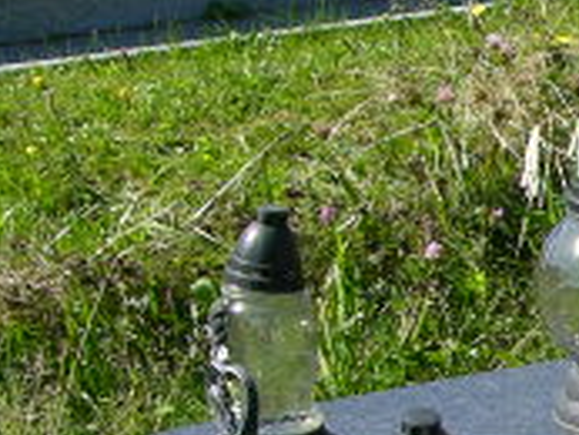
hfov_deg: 8.8
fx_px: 3465
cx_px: 1329
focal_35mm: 207
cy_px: 475
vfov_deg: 7.1
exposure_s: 1/170
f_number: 5.6
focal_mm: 8.9
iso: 50
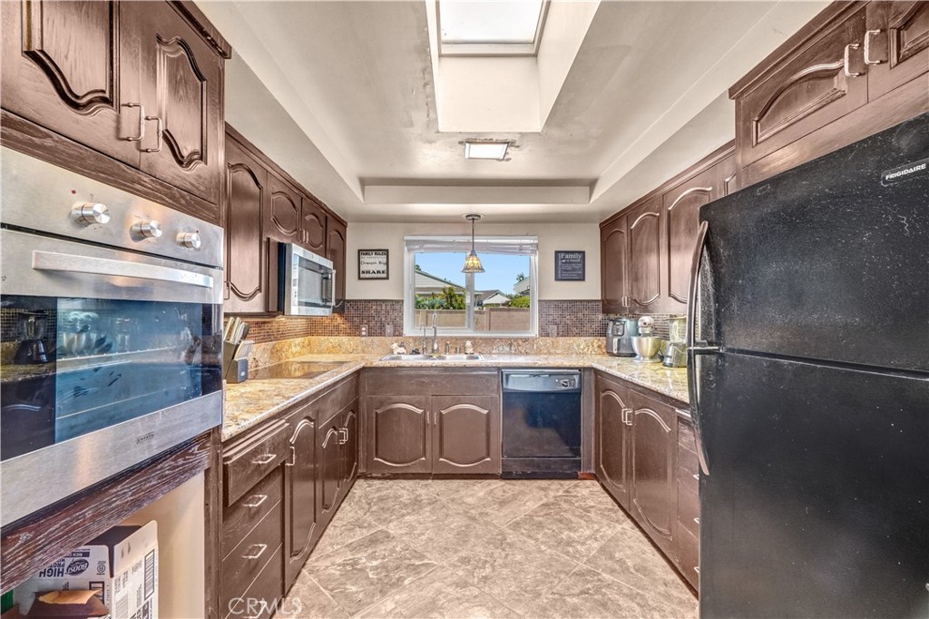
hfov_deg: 100.4
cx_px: 464
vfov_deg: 77.3
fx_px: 387
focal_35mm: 15
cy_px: 310
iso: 1600
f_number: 11
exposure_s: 1/13
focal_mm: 10
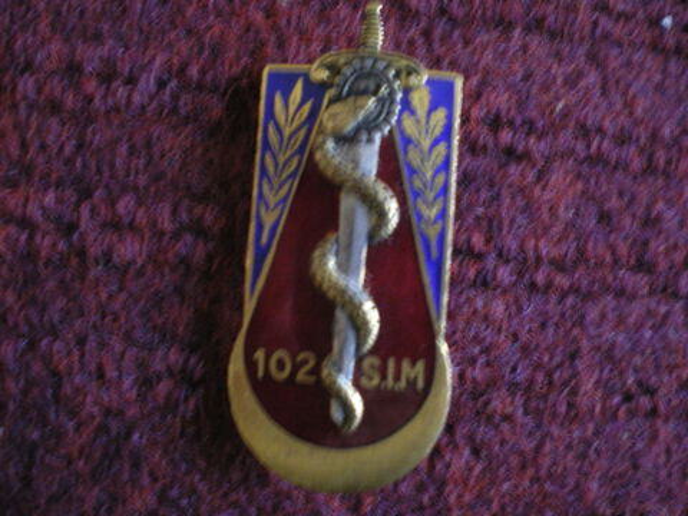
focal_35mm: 38
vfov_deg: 37.7
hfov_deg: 49.0
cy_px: 258
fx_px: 755
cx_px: 344
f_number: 3.1
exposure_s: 1/4
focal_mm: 6.3
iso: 400
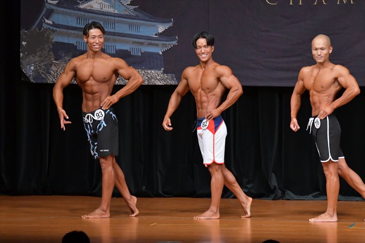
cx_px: 182
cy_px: 122
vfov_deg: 5.1
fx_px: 2736
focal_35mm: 270
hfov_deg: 7.6
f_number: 5.6
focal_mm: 180
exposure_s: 1/400
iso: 5000
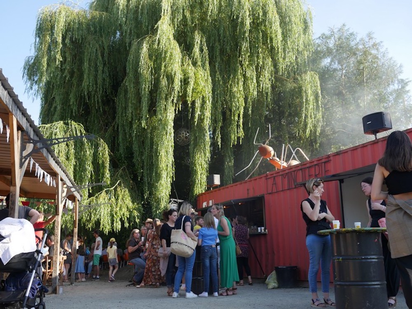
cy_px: 154
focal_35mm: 40
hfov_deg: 46.8
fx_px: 476
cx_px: 206
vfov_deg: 36.0
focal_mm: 20
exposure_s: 1/400
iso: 200
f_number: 3.5
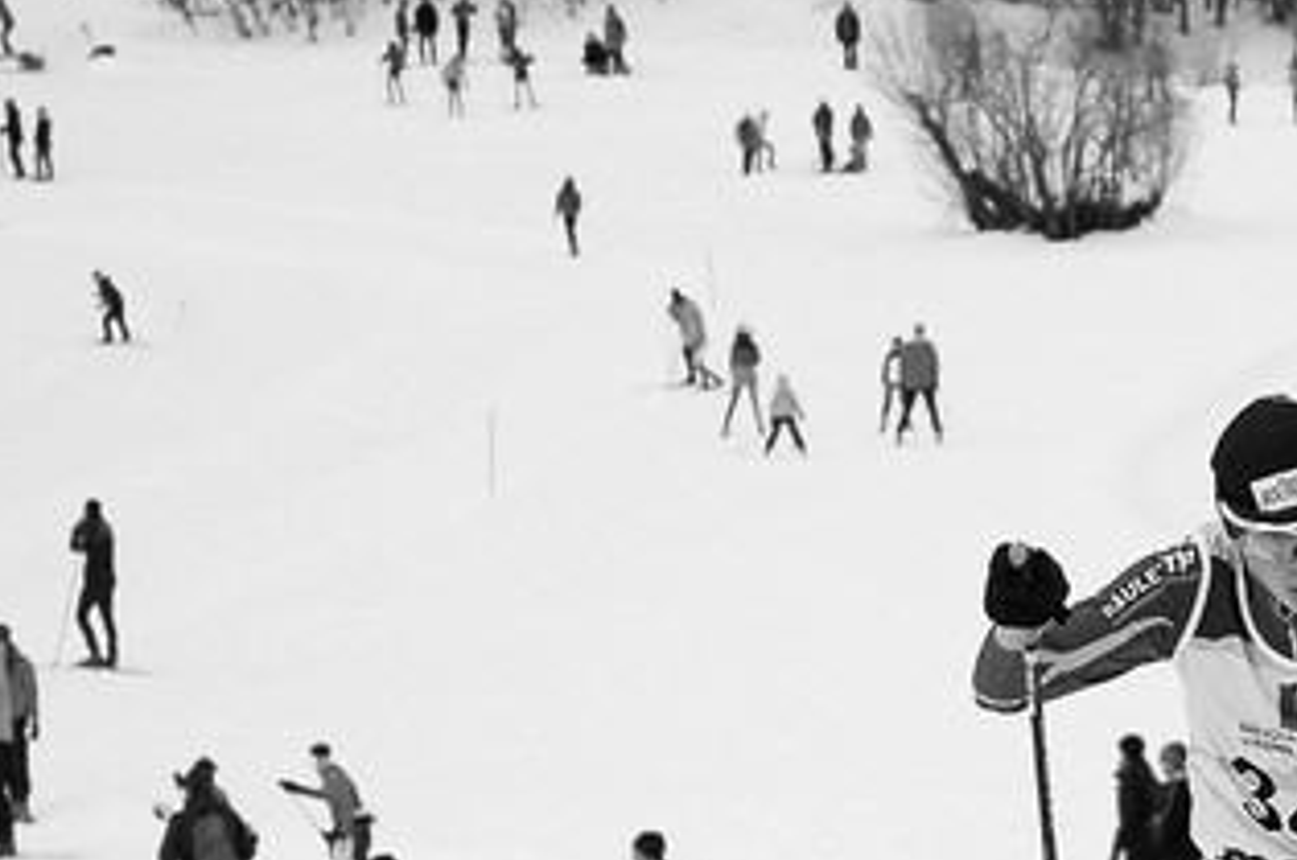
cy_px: 1033
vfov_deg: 4.2
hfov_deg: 6.3
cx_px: 1272
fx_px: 11665
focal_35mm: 324
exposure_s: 1/1250
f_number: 5
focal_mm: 85
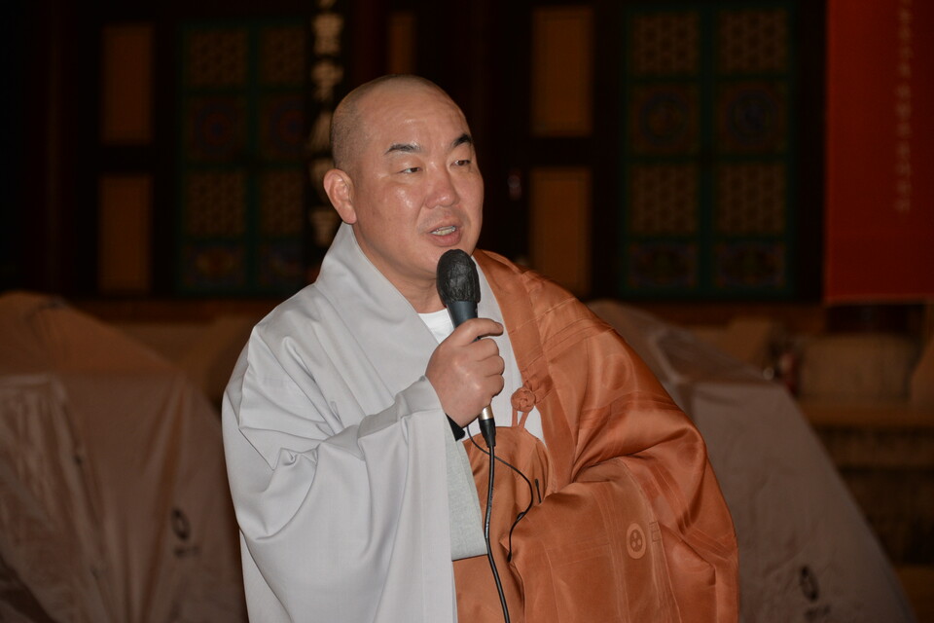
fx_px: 3009
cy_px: 312
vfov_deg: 11.8
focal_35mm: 116
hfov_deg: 17.6
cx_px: 467
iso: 800
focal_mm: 116
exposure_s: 1/60
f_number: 5.6
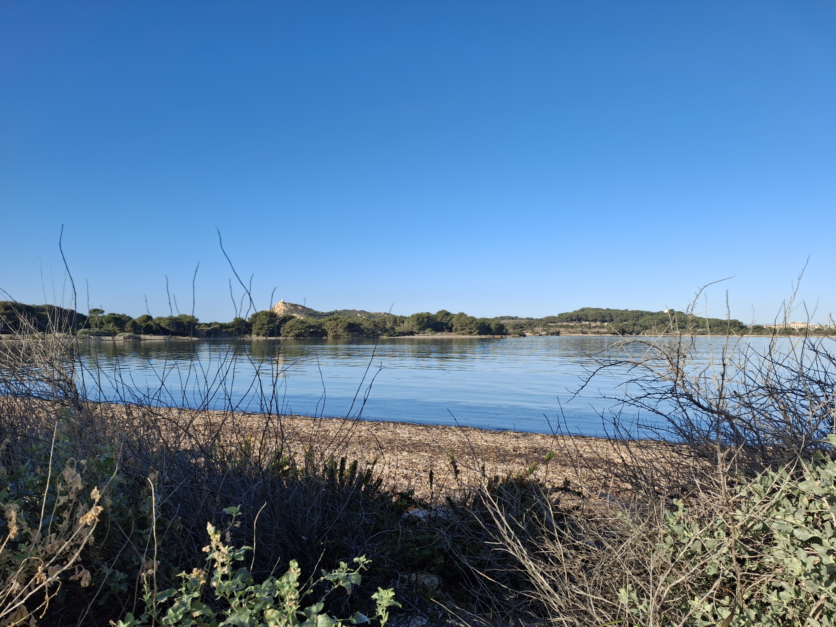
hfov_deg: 69.4
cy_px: 314
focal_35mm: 25
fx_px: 604
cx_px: 418
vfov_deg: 54.9
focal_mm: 4.69
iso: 25
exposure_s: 1/1136
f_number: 1.8
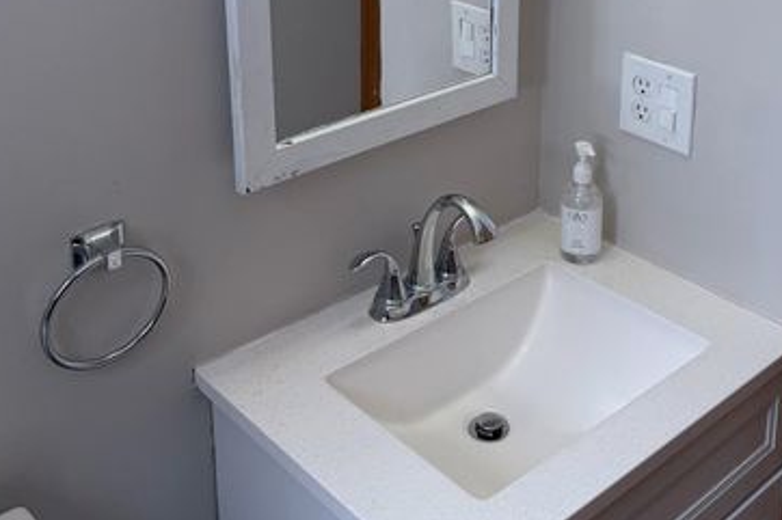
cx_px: 480
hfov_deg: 42.5
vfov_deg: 27.5
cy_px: 1
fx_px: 999
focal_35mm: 46
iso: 80
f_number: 1.78
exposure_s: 1/173
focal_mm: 6.76
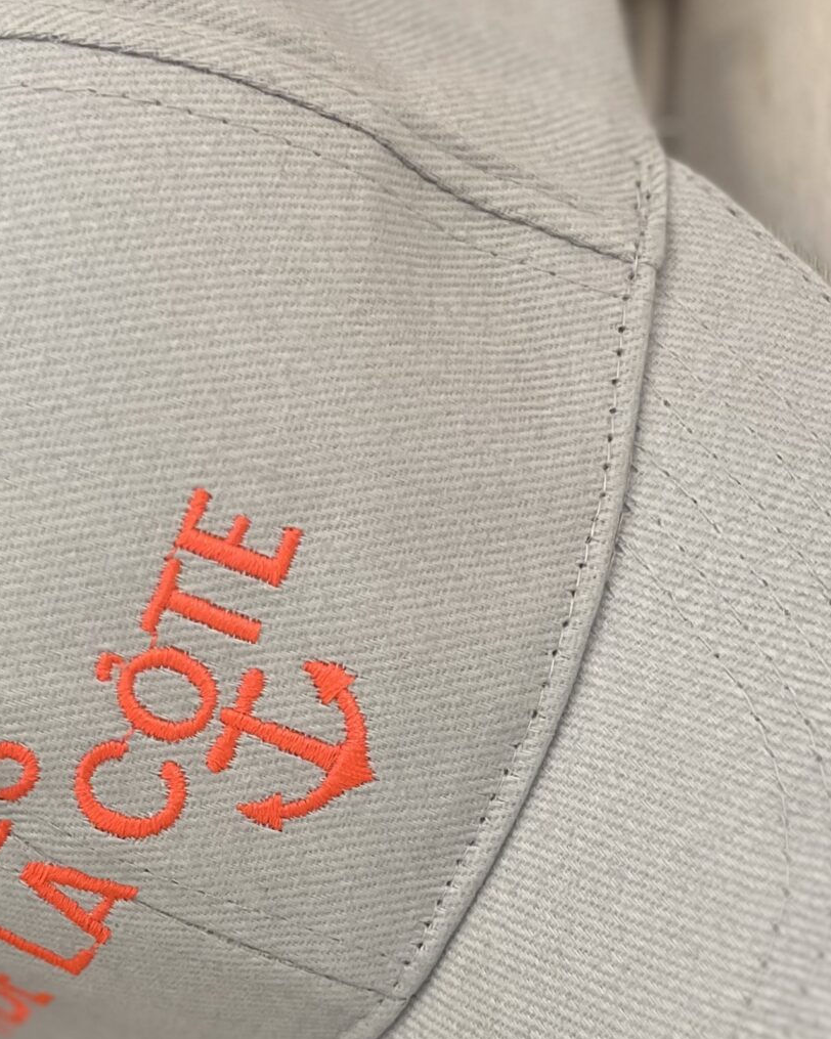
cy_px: 718
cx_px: 224
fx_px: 1968
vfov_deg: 29.3
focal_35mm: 64
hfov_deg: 23.6
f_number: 1.6
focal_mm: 5.1
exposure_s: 1/50
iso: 160
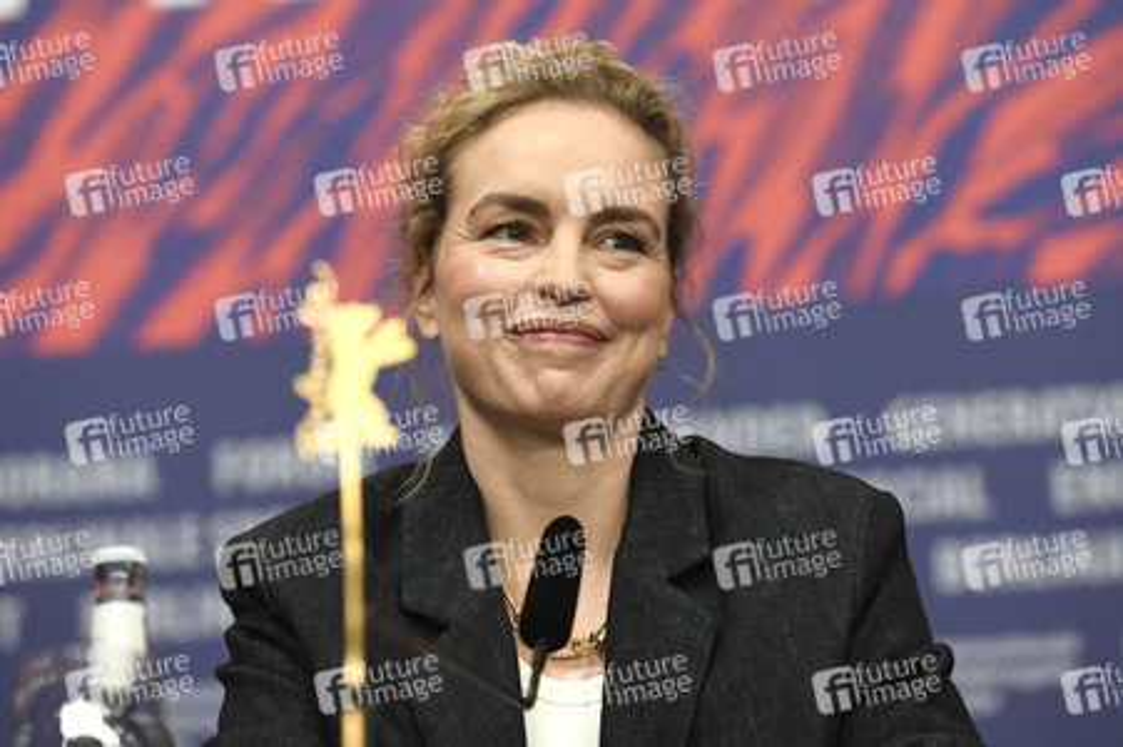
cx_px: 562
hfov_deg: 15.2
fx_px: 4208
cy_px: 374
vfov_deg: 10.1
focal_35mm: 135
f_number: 4
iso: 1250
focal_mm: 135
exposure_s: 1/320
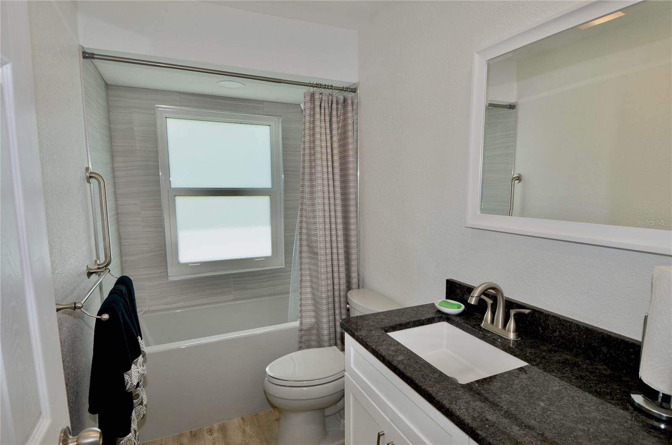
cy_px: 222
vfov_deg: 67.1
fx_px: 335
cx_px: 336
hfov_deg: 90.1
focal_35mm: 18
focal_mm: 12
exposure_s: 1/125
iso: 125
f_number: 5.6
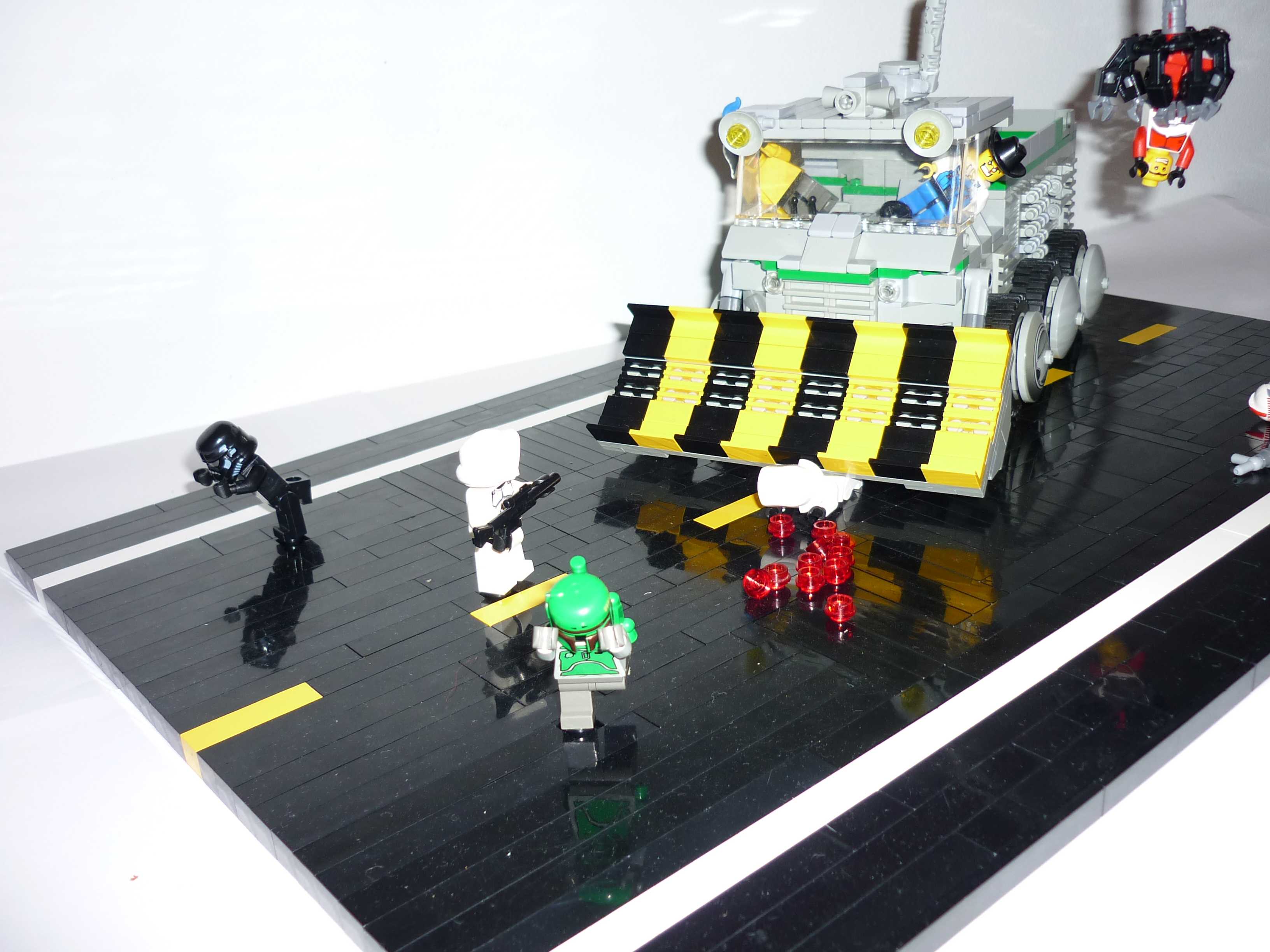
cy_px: 476
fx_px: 1211
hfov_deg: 55.4
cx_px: 635
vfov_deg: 42.9
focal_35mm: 33
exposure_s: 1/30
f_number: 2.8
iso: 100
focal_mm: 5.5
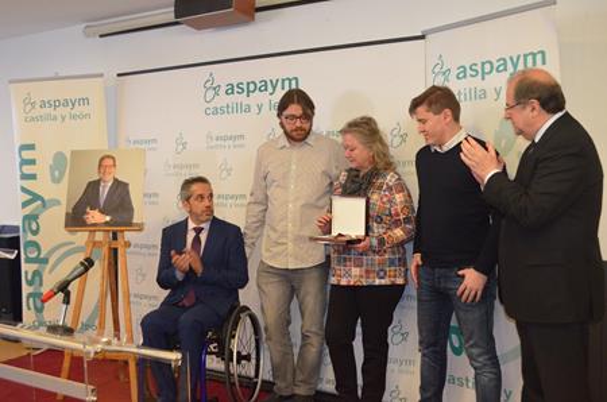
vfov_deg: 34.1
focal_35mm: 39
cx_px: 304
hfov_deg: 49.6
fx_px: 656
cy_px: 201
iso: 3200
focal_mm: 26
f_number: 4.2
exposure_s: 1/60
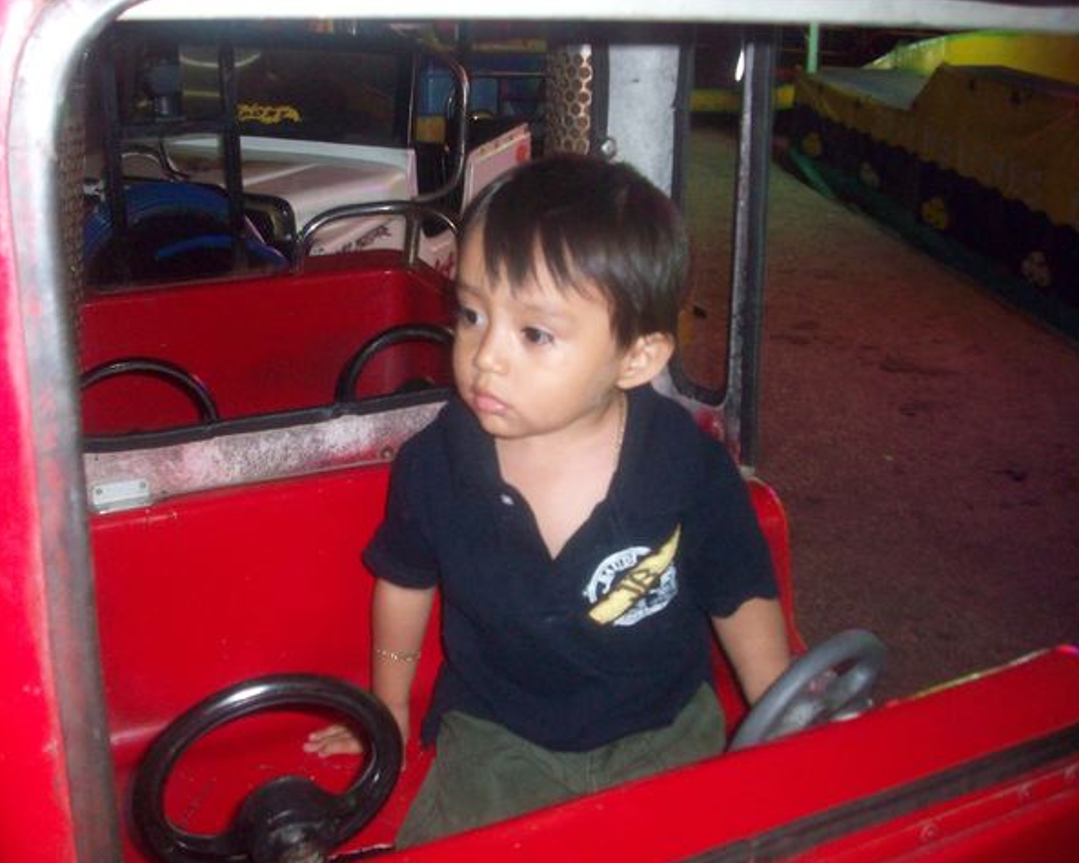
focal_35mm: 39
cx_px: 508
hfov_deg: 46.8
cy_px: 432
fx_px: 1245
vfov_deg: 38.2
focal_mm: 6.2
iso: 160
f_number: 2.8
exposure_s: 1/45
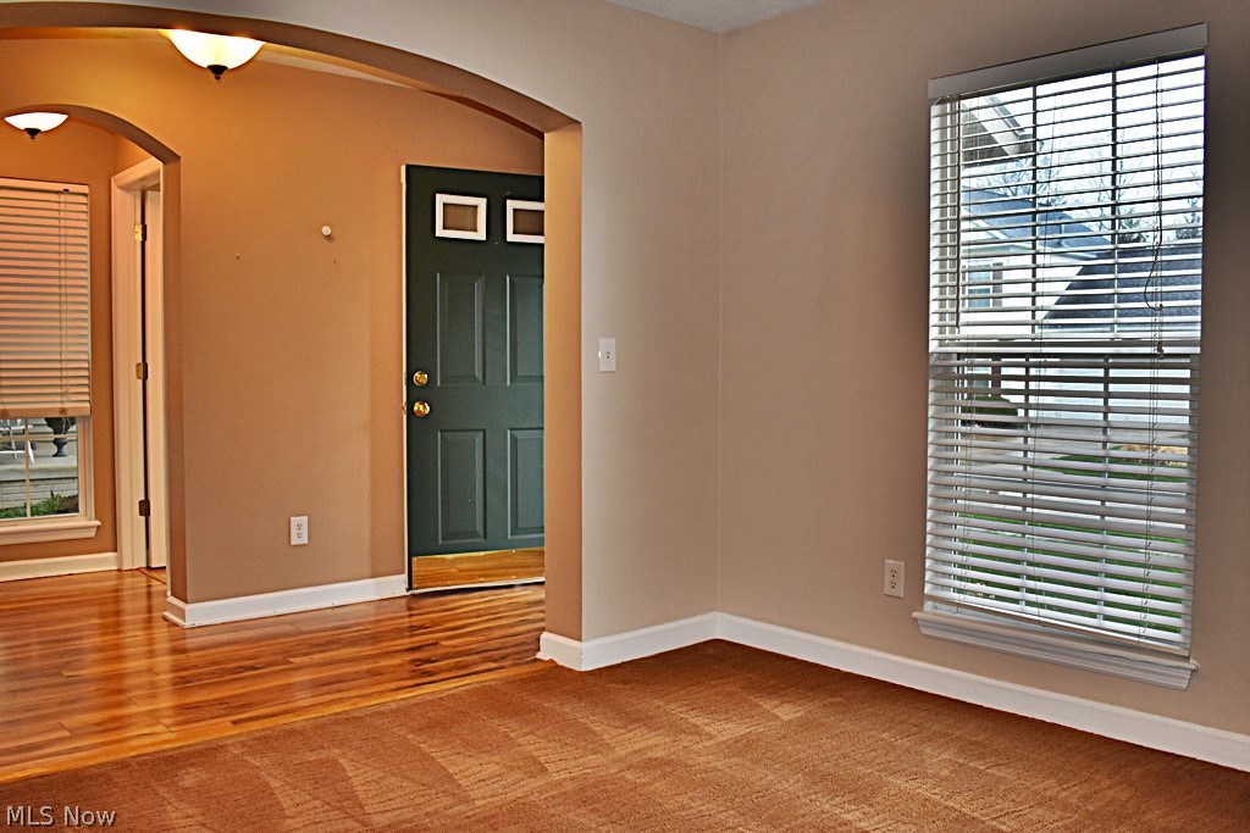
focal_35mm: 30
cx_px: 625
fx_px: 1042
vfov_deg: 43.6
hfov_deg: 61.9
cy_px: 416
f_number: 4
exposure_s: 1/200
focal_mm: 20
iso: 800
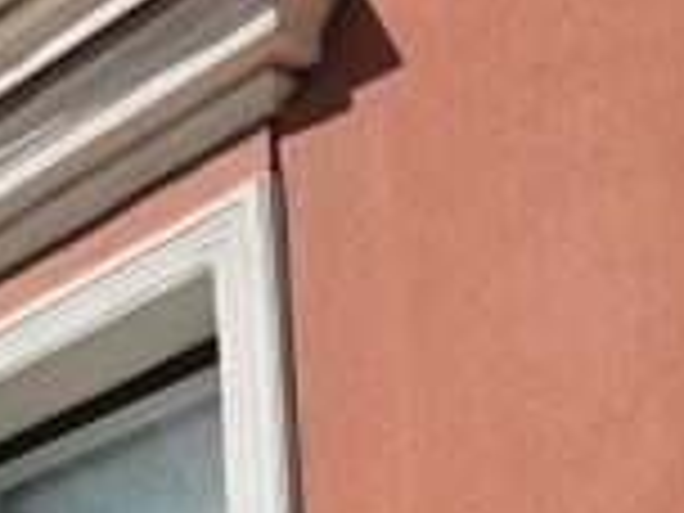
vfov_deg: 13.6
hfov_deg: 18.3
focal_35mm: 105
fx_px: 2075
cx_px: 4
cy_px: 662
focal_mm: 5.4
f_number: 1.8
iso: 25
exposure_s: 1/3455
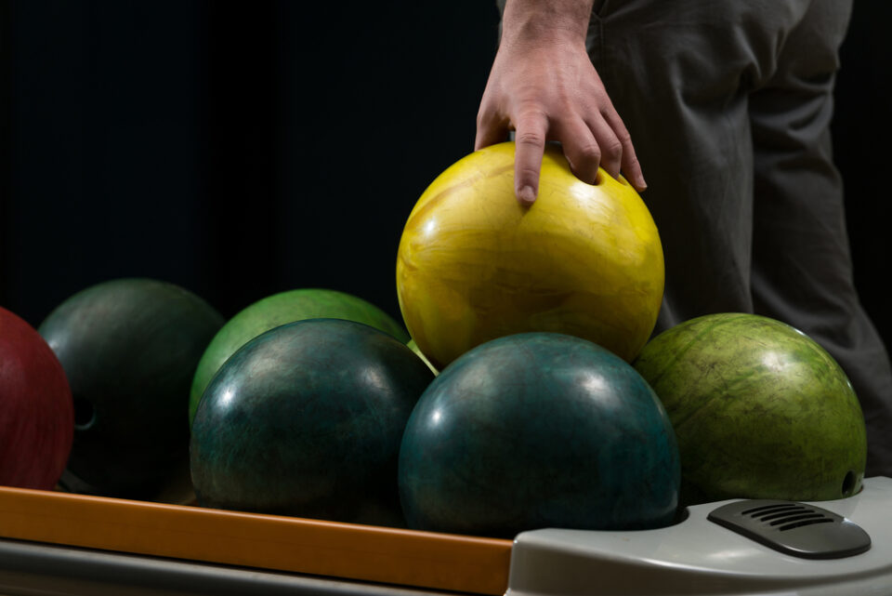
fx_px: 4214
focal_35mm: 170
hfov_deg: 12.1
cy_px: 298
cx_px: 446
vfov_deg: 8.1
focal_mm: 170
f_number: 5
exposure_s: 1/250
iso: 100
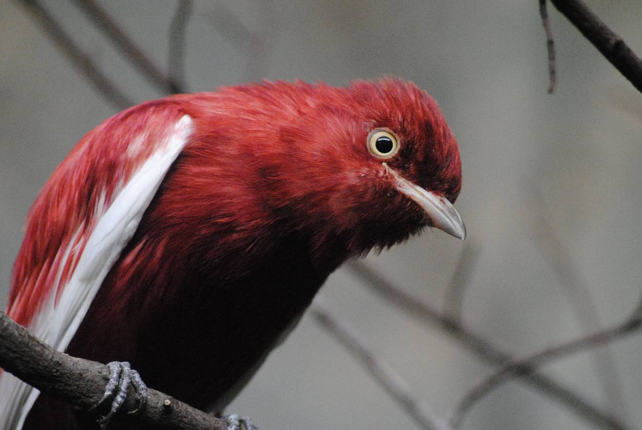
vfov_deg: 4.9
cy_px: 245
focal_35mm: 283
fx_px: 5046
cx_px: 296
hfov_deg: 7.3
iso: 1600
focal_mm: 155
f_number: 4.5
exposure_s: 1/160
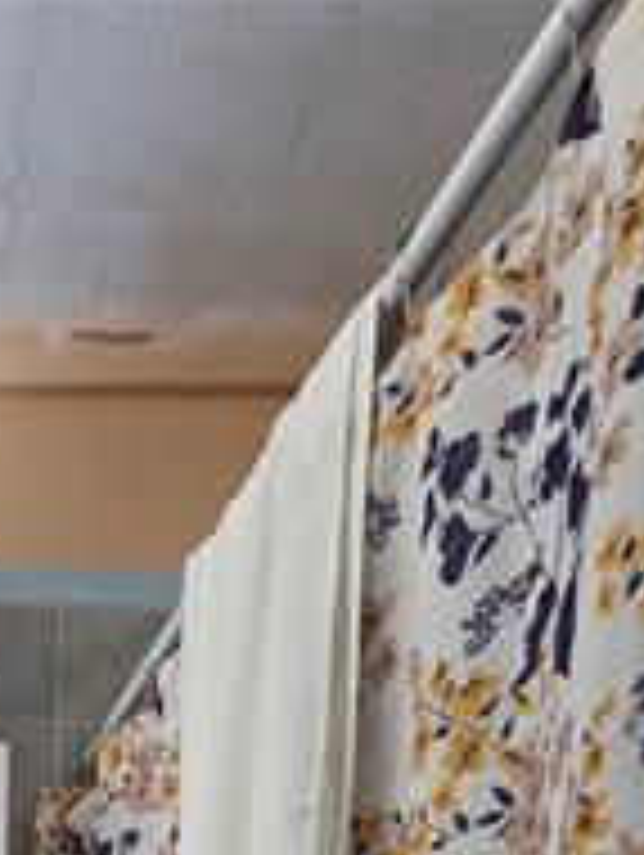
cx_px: -284
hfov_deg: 26.8
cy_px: 1346
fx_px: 1015
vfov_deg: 27.2
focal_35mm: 41
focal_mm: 2.2
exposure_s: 1/120
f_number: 2.2
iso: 160
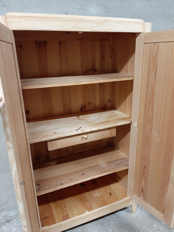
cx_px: 87
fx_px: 174
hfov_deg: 53.1
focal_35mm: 26
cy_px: 116
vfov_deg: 67.3
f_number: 1.7
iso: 320
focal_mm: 3.93
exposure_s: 1/25
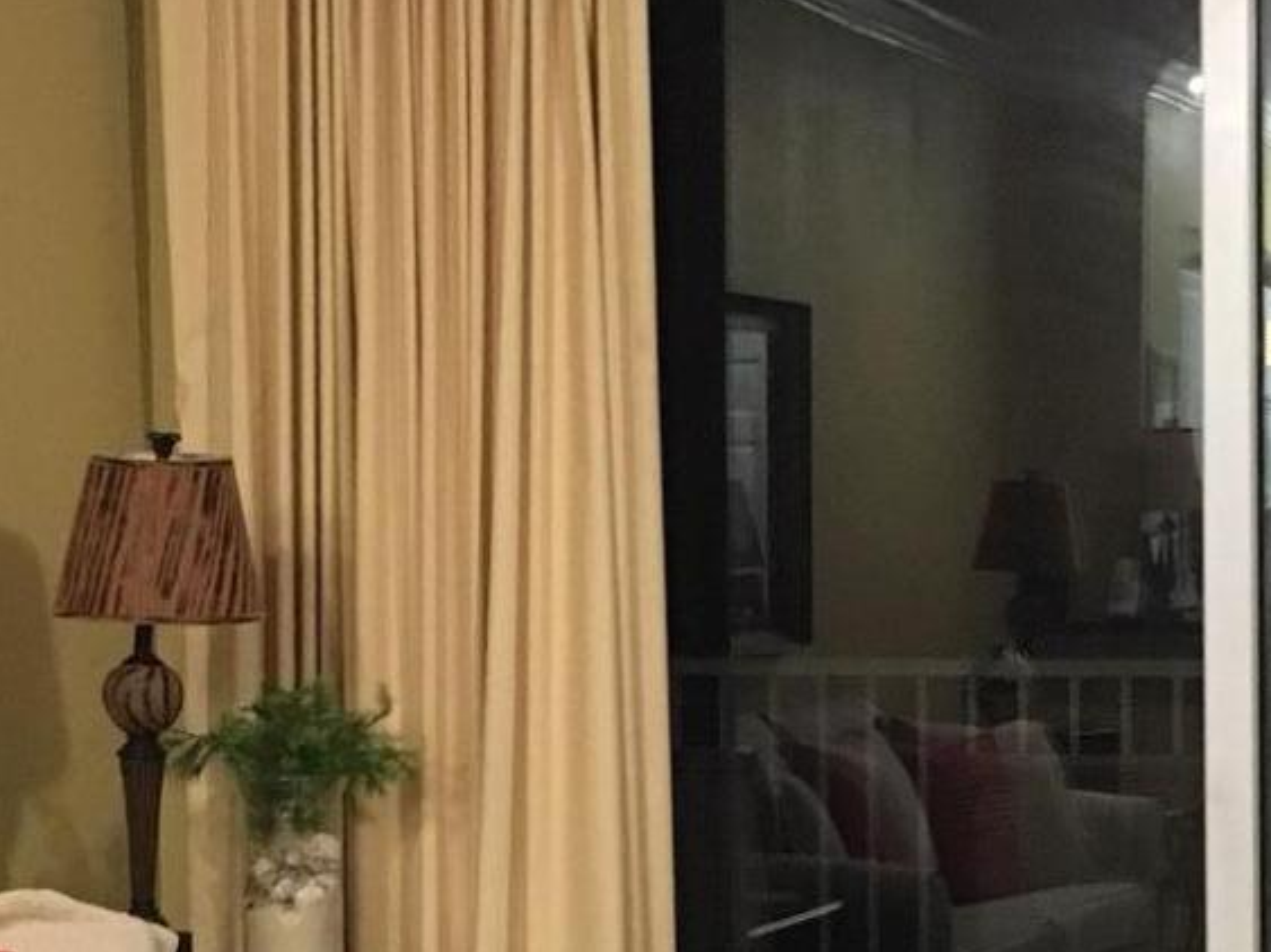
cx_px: 1048
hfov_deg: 18.9
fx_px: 3781
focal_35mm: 103
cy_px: 704
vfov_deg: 14.3
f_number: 2.2
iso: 200
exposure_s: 1/15
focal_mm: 4.15
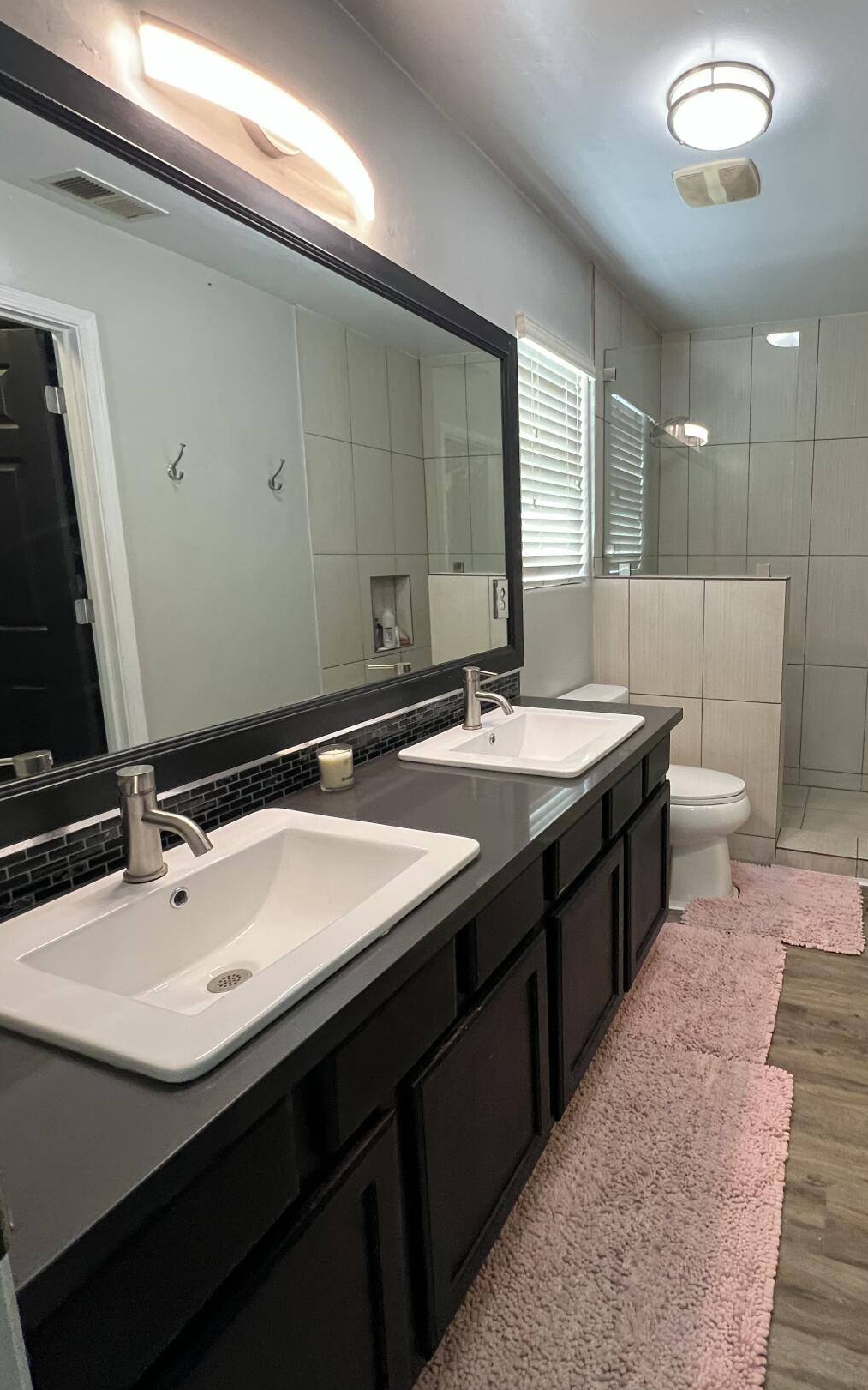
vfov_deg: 94.3
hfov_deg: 64.8
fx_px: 643
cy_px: 668
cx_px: 628
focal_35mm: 17
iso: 400
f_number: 1.8
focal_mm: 1.57
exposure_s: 1/60
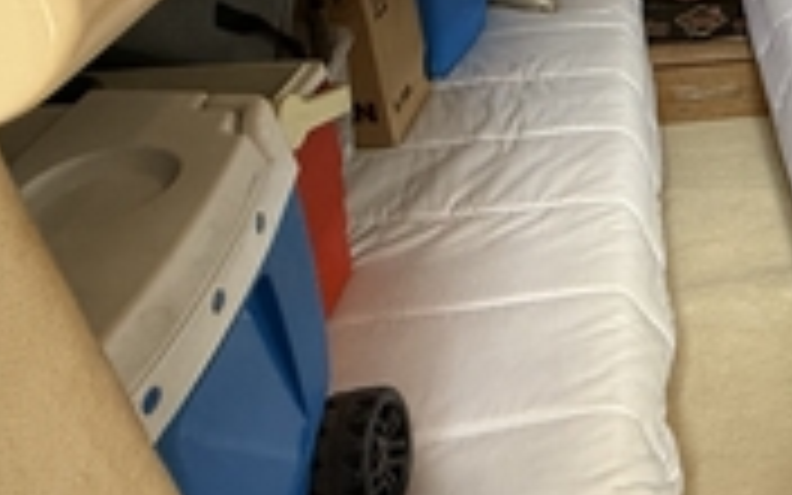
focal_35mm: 40
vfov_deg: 30.5
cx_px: 814
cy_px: 45
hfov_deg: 41.8
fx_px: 863
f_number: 2.2
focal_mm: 2.22
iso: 400
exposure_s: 1/60
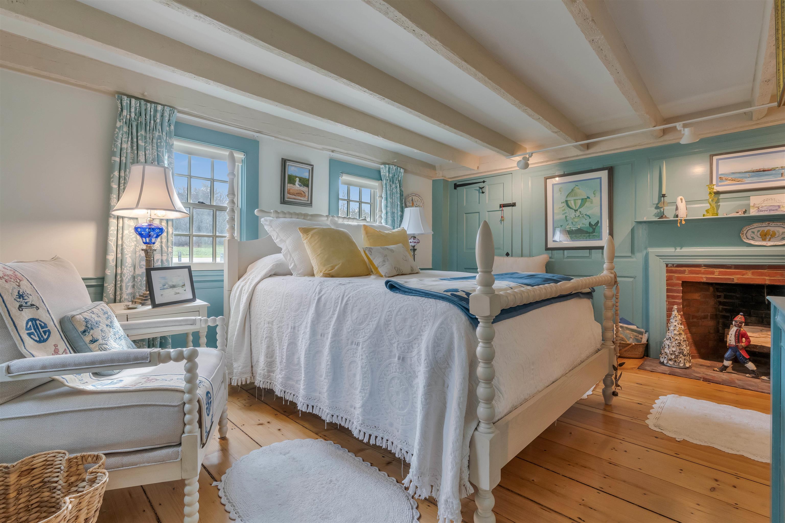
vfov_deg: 73.8
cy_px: 262
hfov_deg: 96.7
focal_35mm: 16
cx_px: 392
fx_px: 349
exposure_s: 1/90
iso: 800
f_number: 8
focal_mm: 16
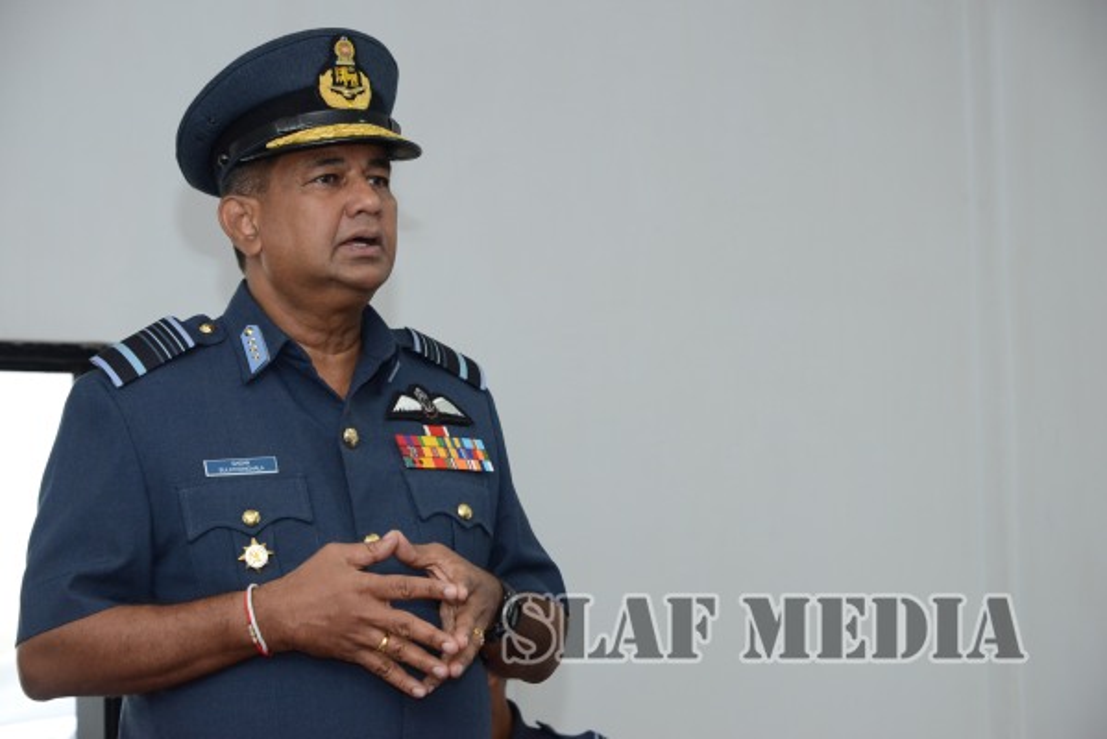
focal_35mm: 112
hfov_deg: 18.3
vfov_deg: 12.2
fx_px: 3446
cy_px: 370
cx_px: 554
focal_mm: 112
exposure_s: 1/160
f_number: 7.1
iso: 2500
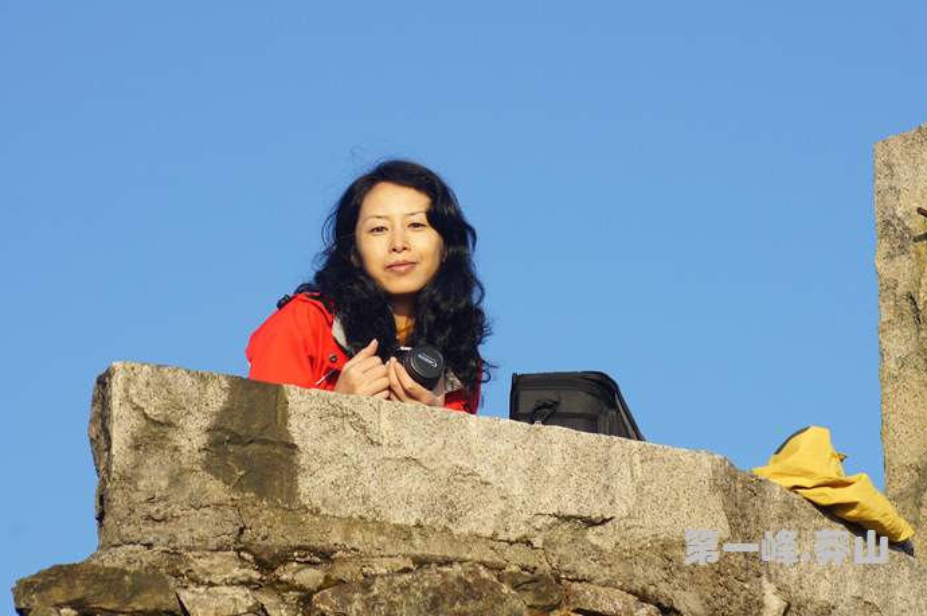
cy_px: 305
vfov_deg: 6.7
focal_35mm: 206
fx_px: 5284
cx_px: 468
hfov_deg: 10.0
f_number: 5.6
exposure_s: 1/320
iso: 200
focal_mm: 135
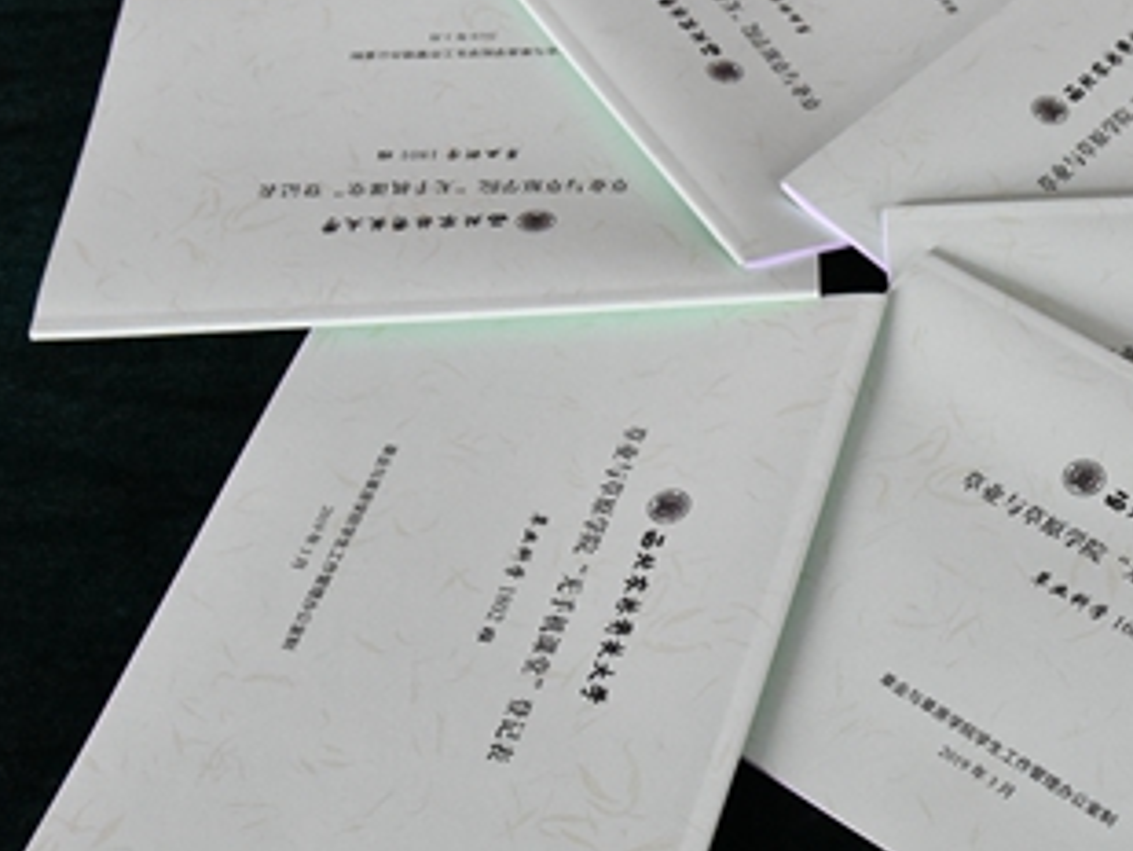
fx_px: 1834
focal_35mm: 56
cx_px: 917
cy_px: 426
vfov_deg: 26.1
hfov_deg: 33.3
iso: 5000
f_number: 8
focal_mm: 30
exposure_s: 1/160
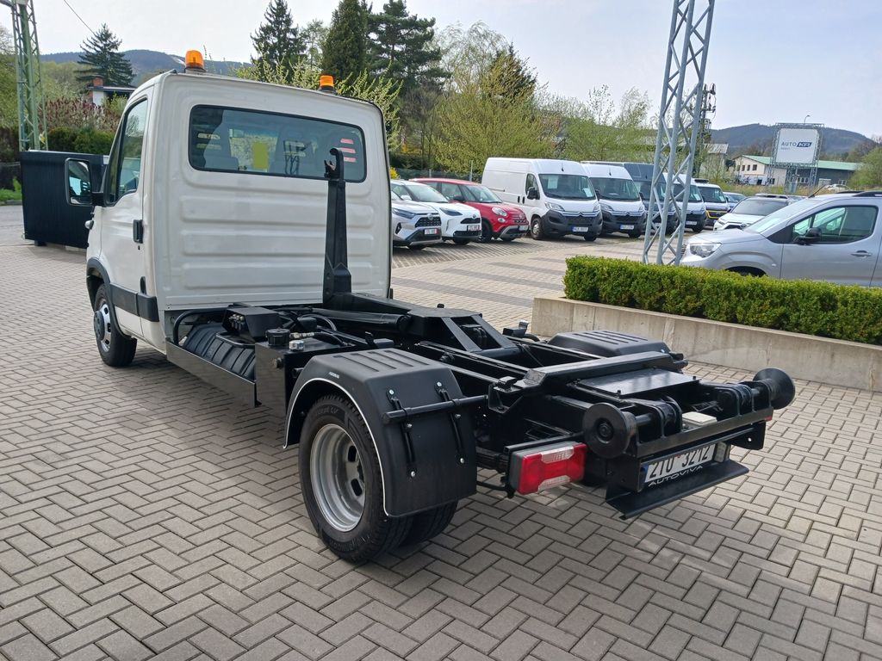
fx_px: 688
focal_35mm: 27
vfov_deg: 51.4
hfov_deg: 65.3
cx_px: 441
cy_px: 330
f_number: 1.8
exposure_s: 1/190
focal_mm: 4
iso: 20
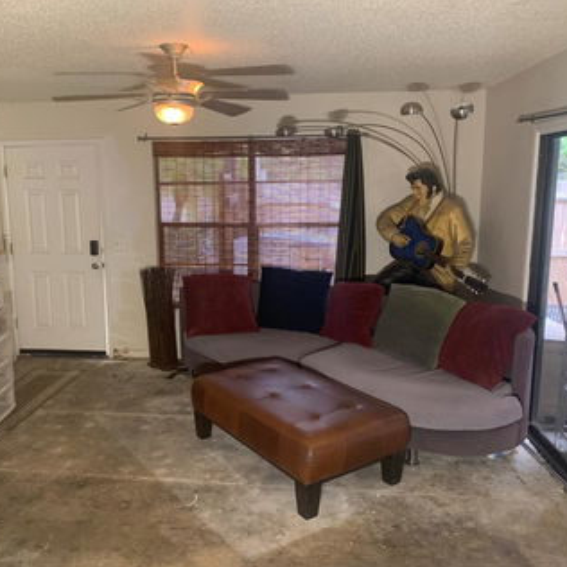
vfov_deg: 52.5
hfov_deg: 52.4
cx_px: 243
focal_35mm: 31
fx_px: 574
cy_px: 284
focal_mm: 4.25
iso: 160
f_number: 1.8
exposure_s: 1/60
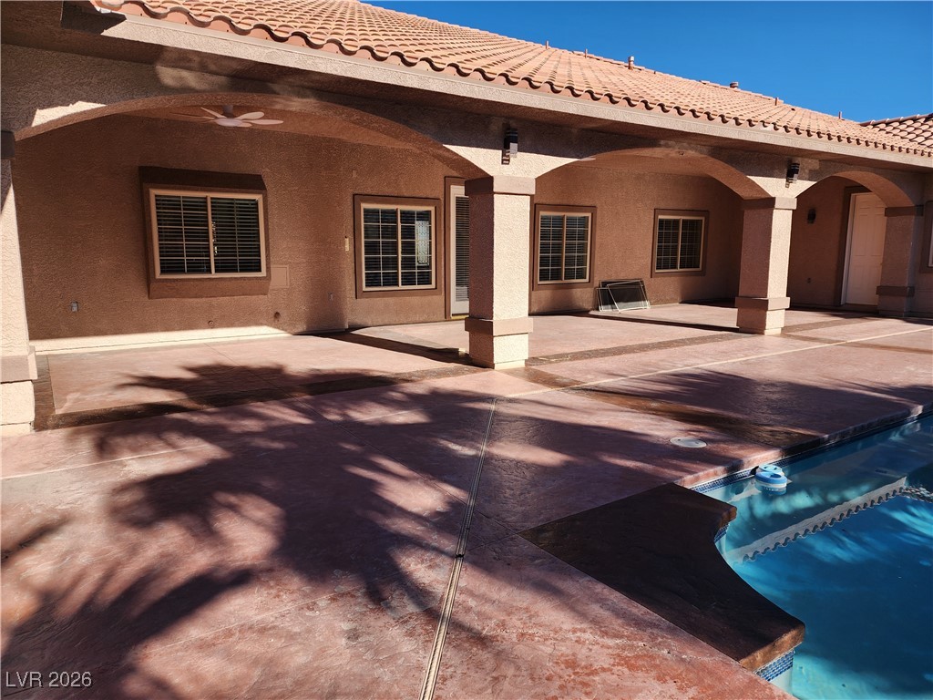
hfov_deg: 73.9
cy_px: 350
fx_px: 620
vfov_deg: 58.9
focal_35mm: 23
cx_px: 466
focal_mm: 6.4
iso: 12
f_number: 1.8
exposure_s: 1/728
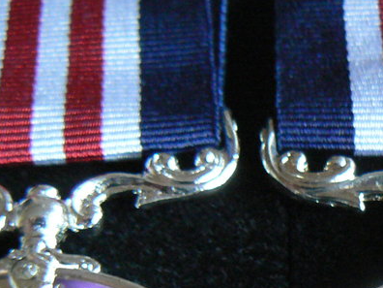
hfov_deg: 20.3
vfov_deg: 14.9
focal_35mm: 96
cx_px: 270
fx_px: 1062
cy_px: 351
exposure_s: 1/6
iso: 200
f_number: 2.8
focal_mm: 6
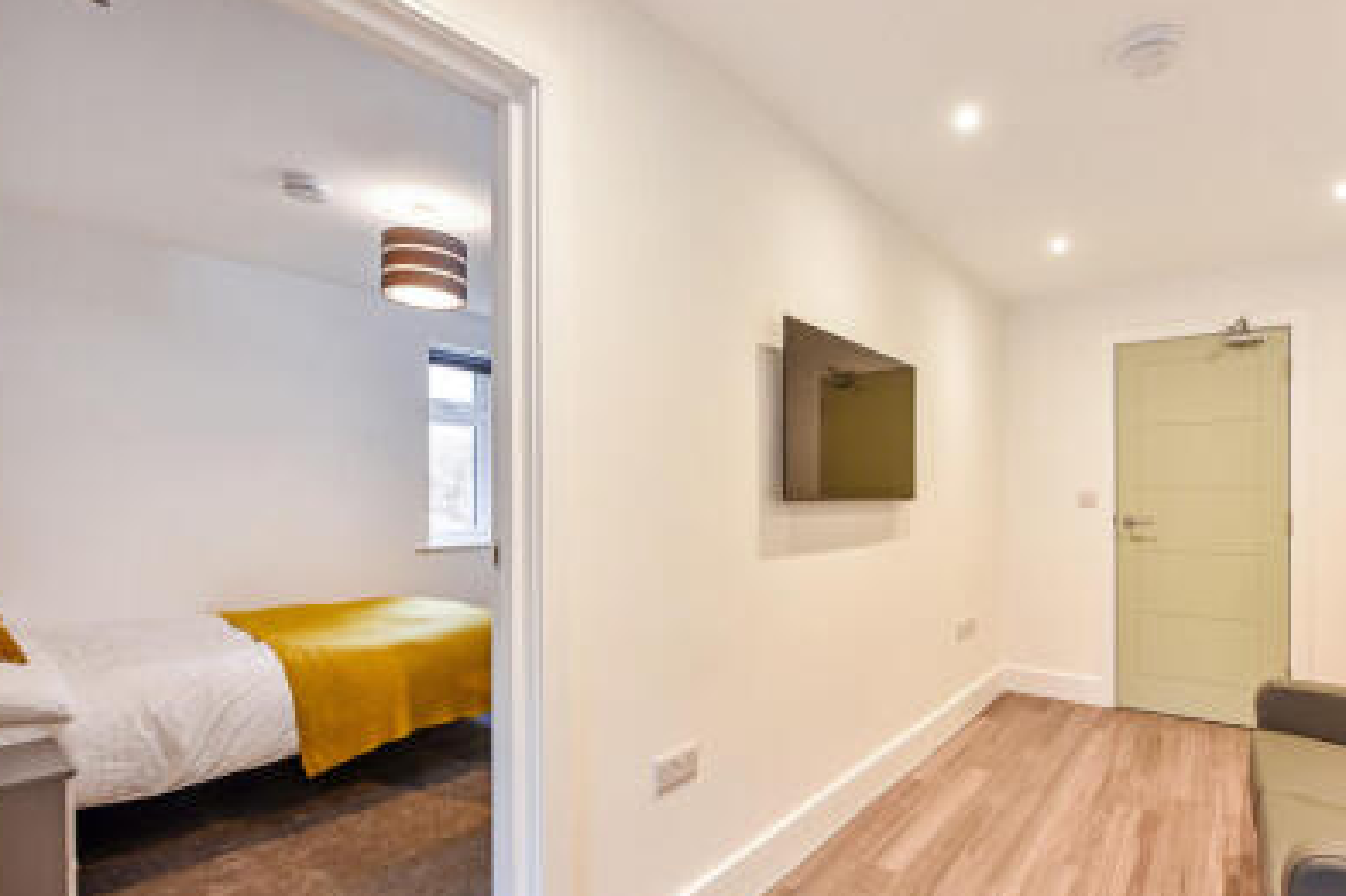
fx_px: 635
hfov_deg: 92.7
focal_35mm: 17
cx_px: 766
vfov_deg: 70.1
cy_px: 503
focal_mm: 14
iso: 400
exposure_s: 1/8
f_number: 9
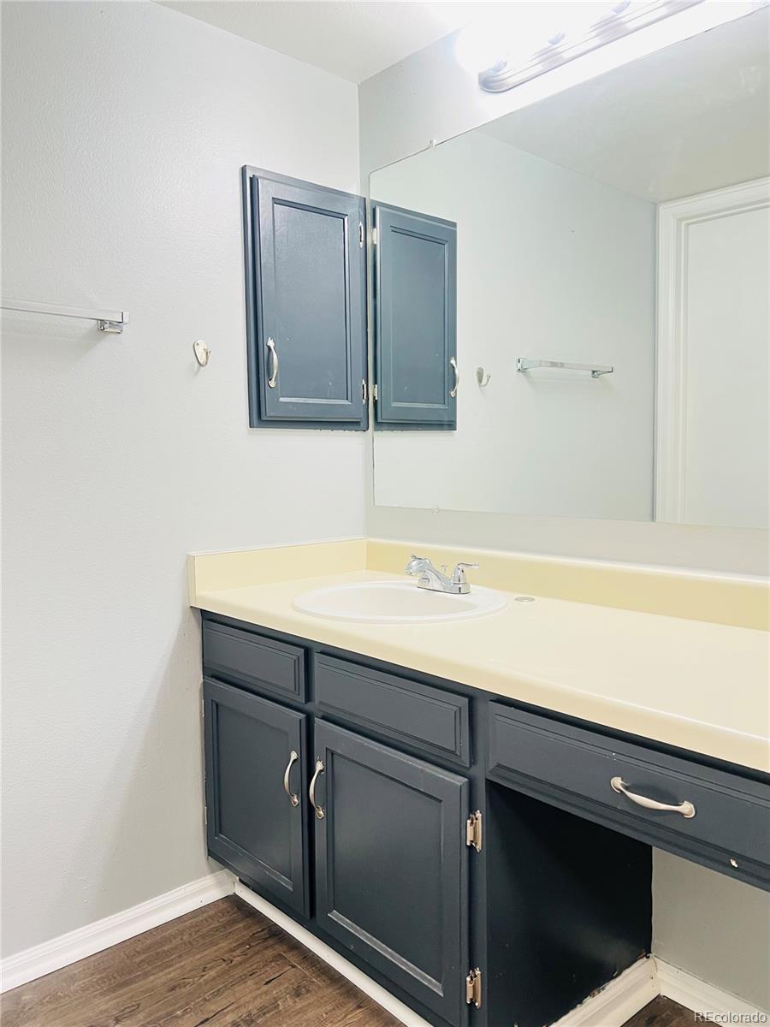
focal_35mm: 26
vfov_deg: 67.3
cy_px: 514
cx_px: 385
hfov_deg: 53.1
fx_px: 771
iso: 200
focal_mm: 5.7
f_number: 1.5
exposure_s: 1/60
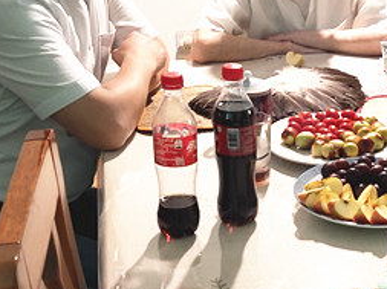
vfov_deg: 15.4
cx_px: 402
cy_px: 220
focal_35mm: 95
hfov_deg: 19.9
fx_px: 1061
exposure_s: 1/33
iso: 439
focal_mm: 4.35
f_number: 1.8
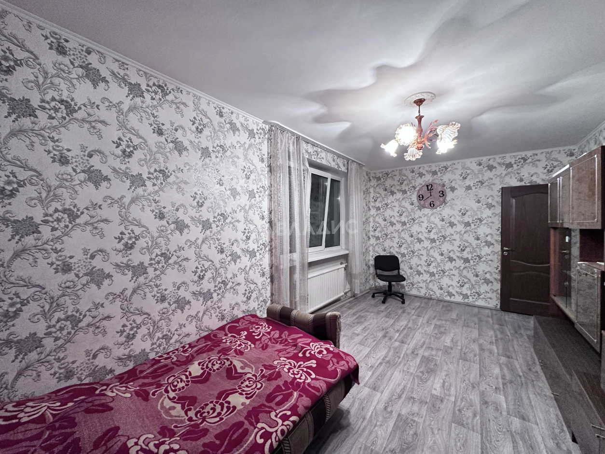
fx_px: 245
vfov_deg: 85.7
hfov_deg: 102.1
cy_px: 227
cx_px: 302
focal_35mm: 14
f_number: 2.2
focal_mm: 2.22
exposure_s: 1/50
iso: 400
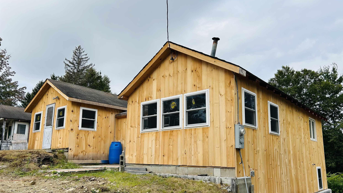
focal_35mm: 29
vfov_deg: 40.1
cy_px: 112
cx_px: 175
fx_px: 264
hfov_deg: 66.1
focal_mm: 5.7
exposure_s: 1/3831
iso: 50
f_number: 1.5
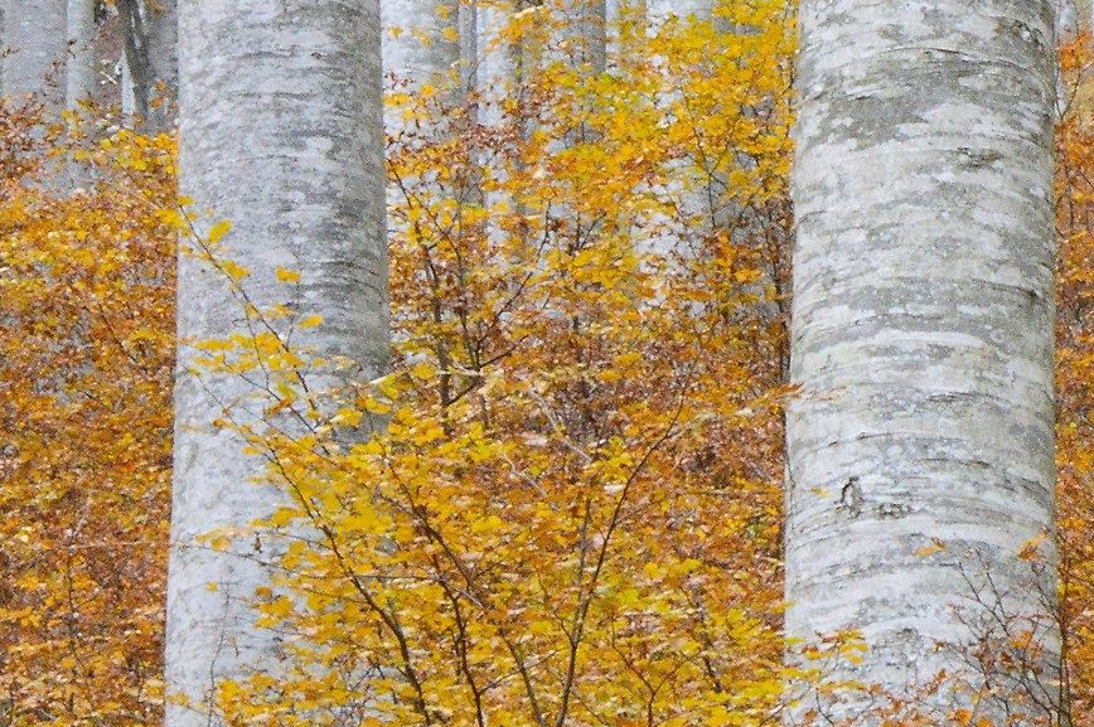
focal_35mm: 435
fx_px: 13218
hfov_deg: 4.7
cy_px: -91
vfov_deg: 3.1
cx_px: 765
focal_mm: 105
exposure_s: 1/4
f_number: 29
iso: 1600
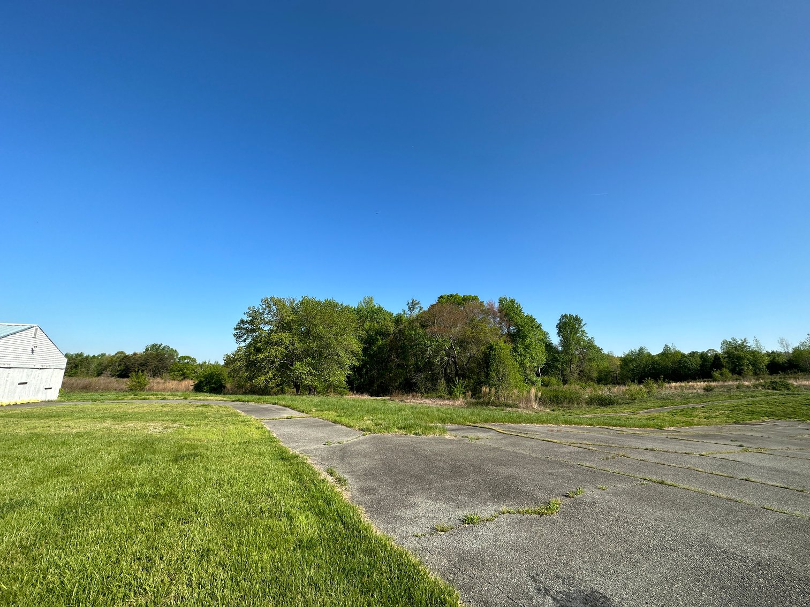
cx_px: 405
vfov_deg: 85.7
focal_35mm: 14
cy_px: 304
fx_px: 328
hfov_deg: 102.1
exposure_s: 1/1473
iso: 50
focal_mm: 2.22
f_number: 2.2
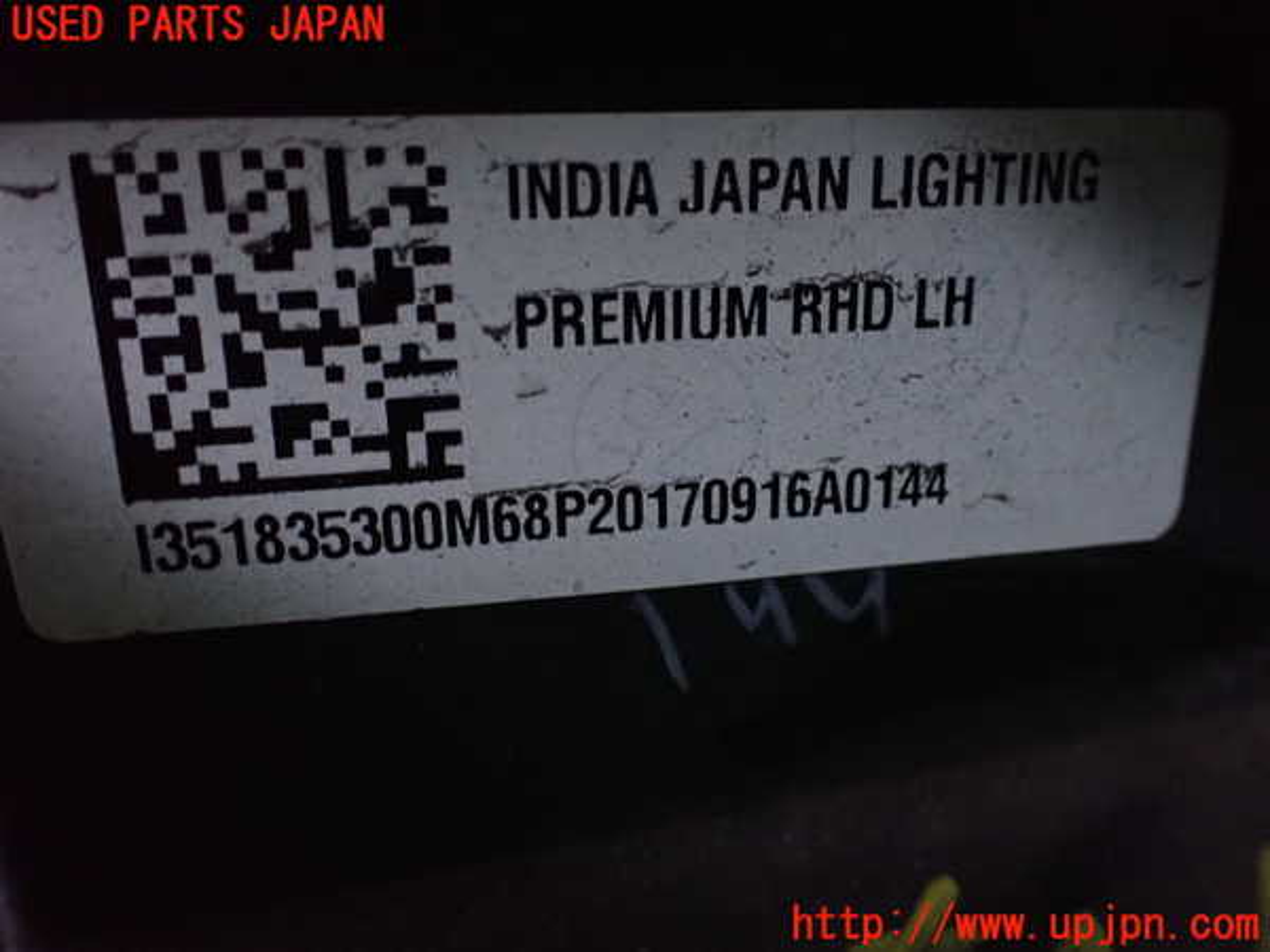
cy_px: 476
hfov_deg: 60.0
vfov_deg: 46.8
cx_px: 635
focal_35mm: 30
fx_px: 1101
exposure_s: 1/30
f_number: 2.3
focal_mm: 5.4
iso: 1250
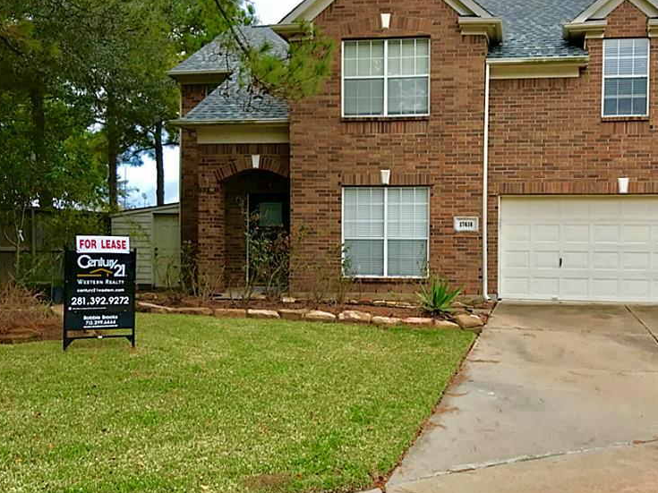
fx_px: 741
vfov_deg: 36.8
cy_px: 268
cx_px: 431
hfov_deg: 47.2
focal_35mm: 39
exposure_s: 1/643
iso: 20
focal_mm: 3.99
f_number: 1.8
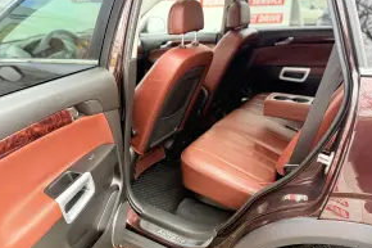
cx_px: 149
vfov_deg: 42.2
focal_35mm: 31
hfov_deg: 59.8
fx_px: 320
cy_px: 109
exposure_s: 1/177
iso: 200
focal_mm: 6.76
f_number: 1.78
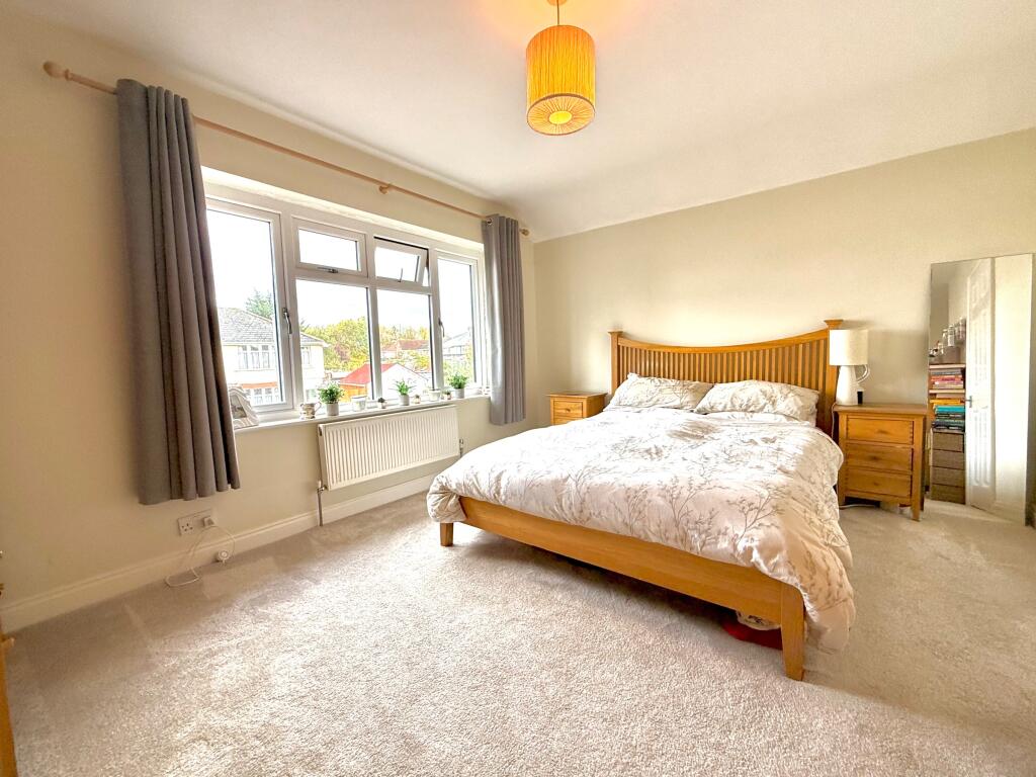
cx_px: 518
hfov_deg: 102.1
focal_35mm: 14
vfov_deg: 85.7
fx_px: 419
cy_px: 388
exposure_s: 1/99
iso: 64
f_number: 2.2
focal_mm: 2.22
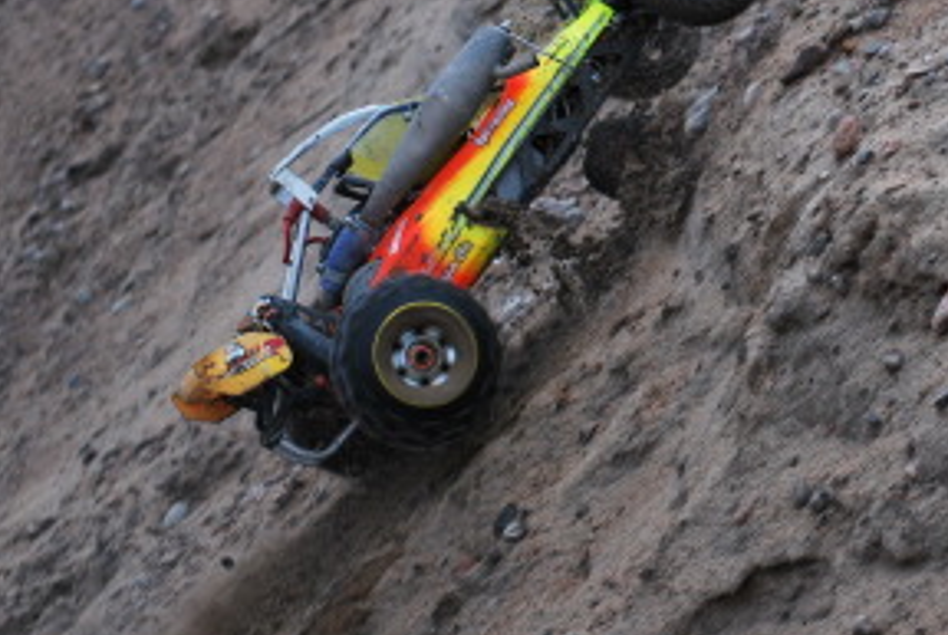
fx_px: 4829
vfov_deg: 7.5
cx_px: 762
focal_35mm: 183
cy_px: -7
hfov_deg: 11.2
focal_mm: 55
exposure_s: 1/500
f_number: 4
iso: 450
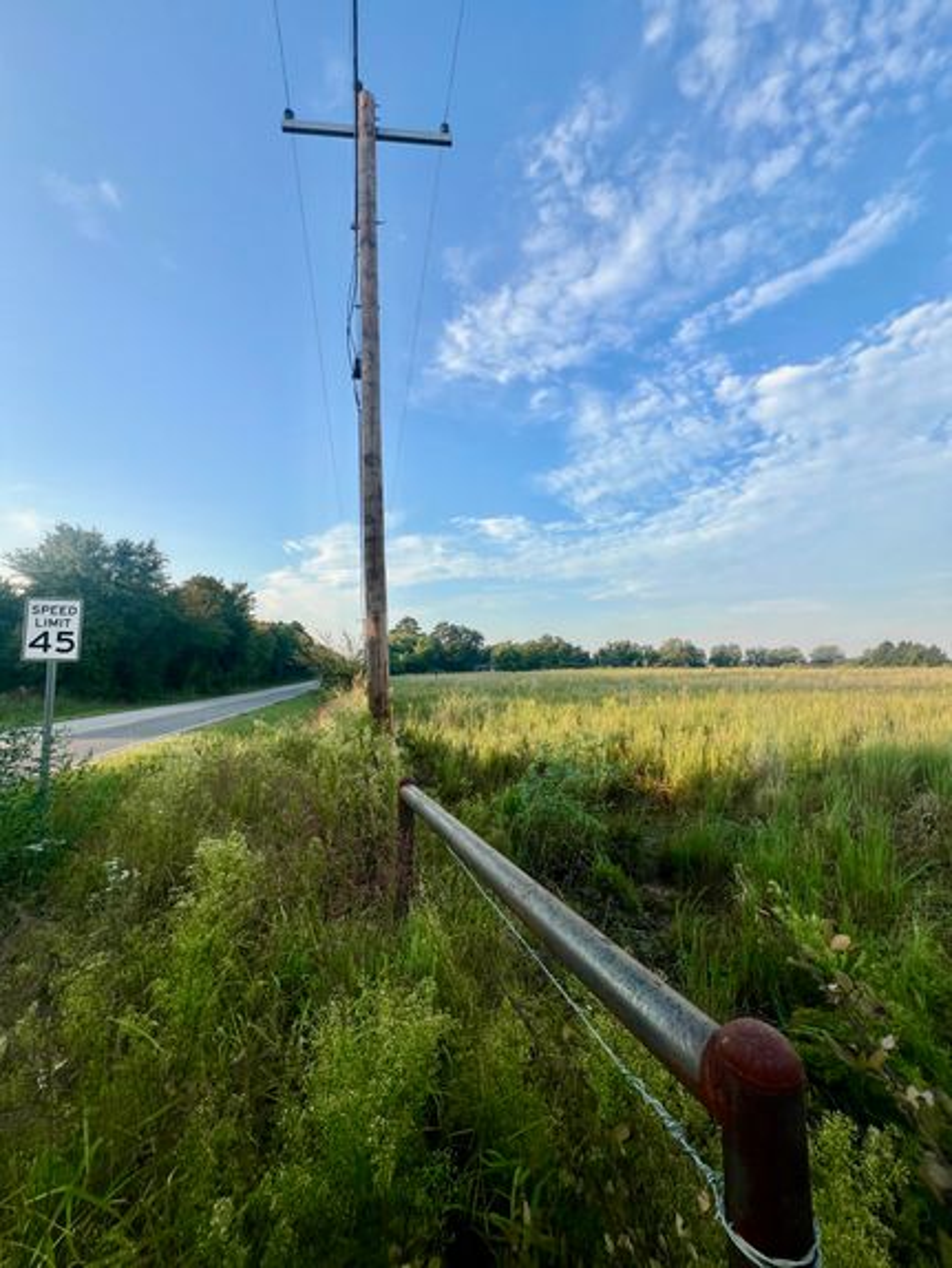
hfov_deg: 90.0
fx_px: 476
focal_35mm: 13
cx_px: 476
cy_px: 634
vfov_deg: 106.2
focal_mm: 1.57
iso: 32
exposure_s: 1/690
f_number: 1.8
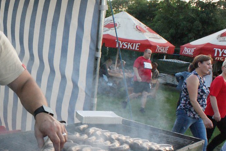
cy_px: 99
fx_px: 333
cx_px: 21
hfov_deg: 35.2
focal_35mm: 53
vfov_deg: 25.5
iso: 1600
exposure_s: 1/400
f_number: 10
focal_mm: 18
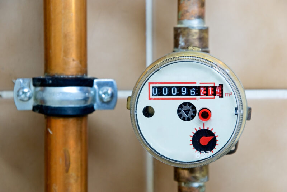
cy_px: 96
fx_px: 1257
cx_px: 144
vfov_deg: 8.7
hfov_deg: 13.0
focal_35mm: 158
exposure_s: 1/3
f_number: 8
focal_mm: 105
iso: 100
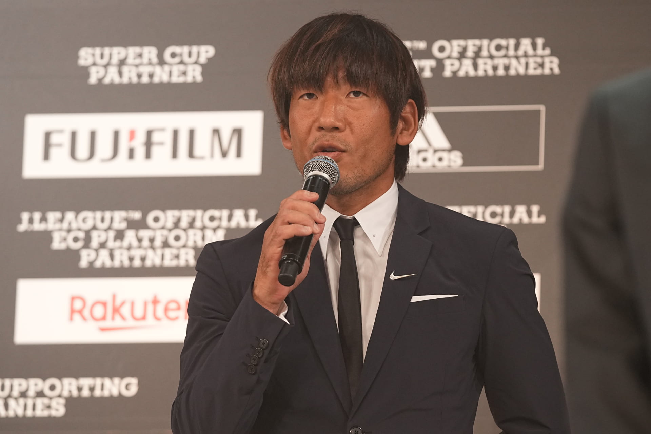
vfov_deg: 5.6
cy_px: 217
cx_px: 326
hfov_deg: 8.4
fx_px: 4448
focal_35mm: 246
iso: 1600
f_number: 3.5
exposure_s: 1/250
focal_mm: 164
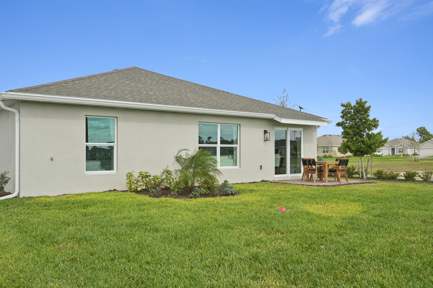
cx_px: 216
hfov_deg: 62.8
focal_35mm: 30
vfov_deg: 44.3
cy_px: 144
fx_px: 355
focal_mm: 29.5
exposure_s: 1/1250
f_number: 8
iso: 400
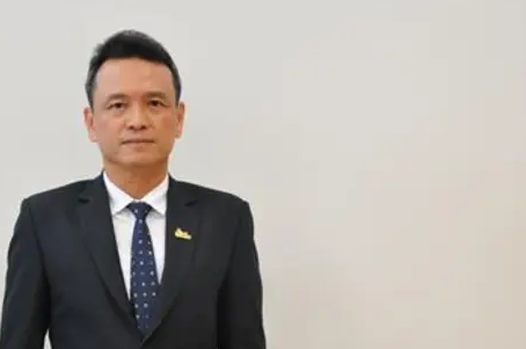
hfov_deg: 25.3
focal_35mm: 80
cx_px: 159
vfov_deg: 16.9
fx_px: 1165
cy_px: 266
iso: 2000
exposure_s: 1/125
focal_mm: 31
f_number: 5.6
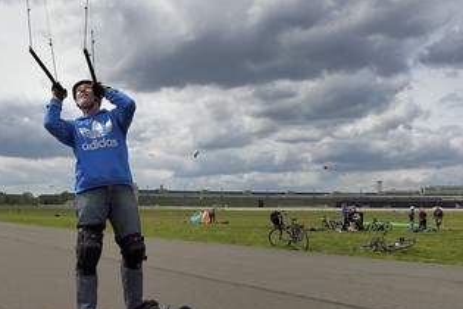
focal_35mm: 32
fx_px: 412
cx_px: 187
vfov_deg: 41.0
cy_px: 180
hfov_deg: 58.3
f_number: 13
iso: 800
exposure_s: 1/800
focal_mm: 24
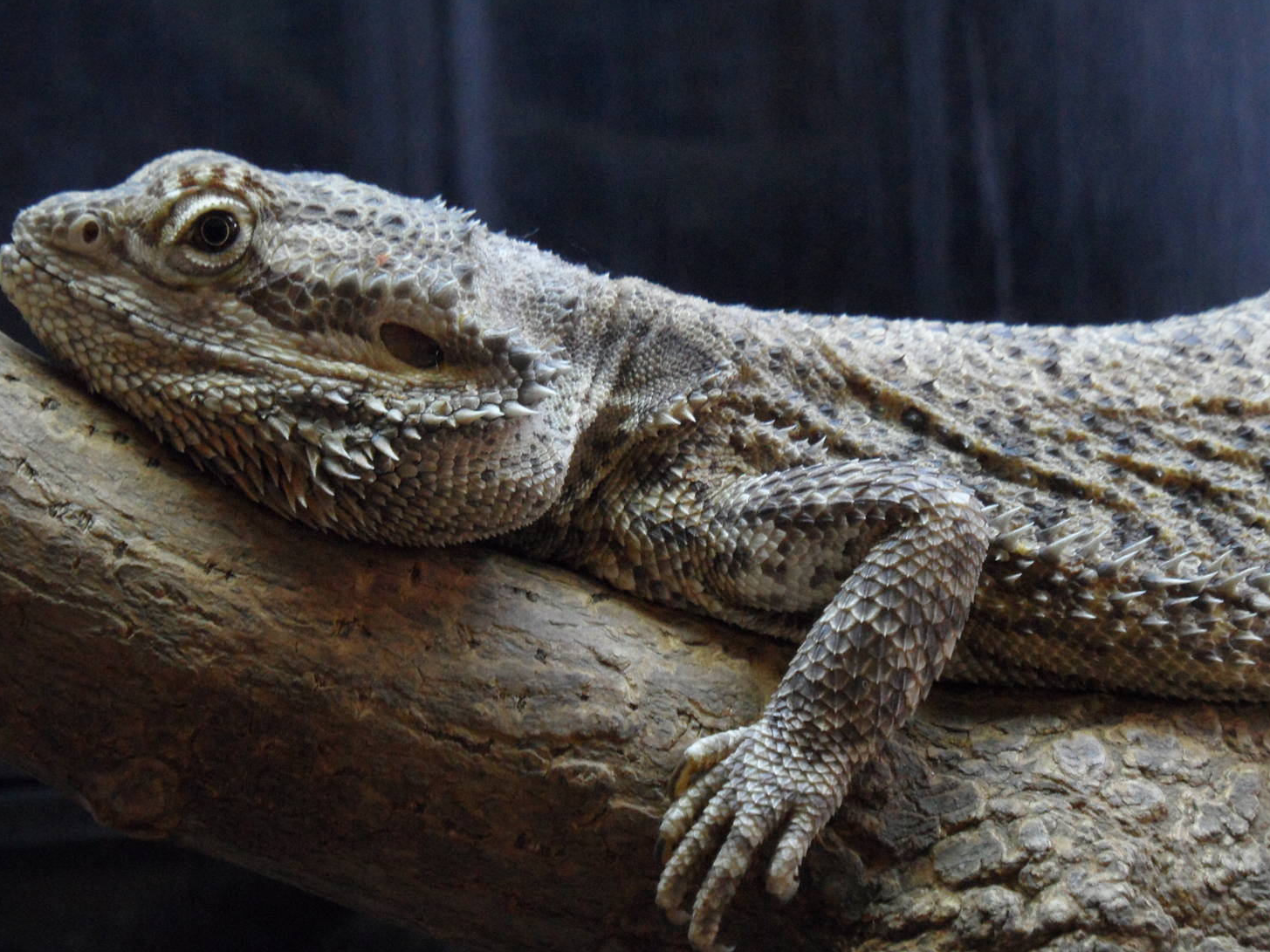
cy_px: 492
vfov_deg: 13.5
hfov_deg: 17.9
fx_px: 4035
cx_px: 596
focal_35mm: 110
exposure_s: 1/15
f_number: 4.4
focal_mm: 16.3
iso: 400
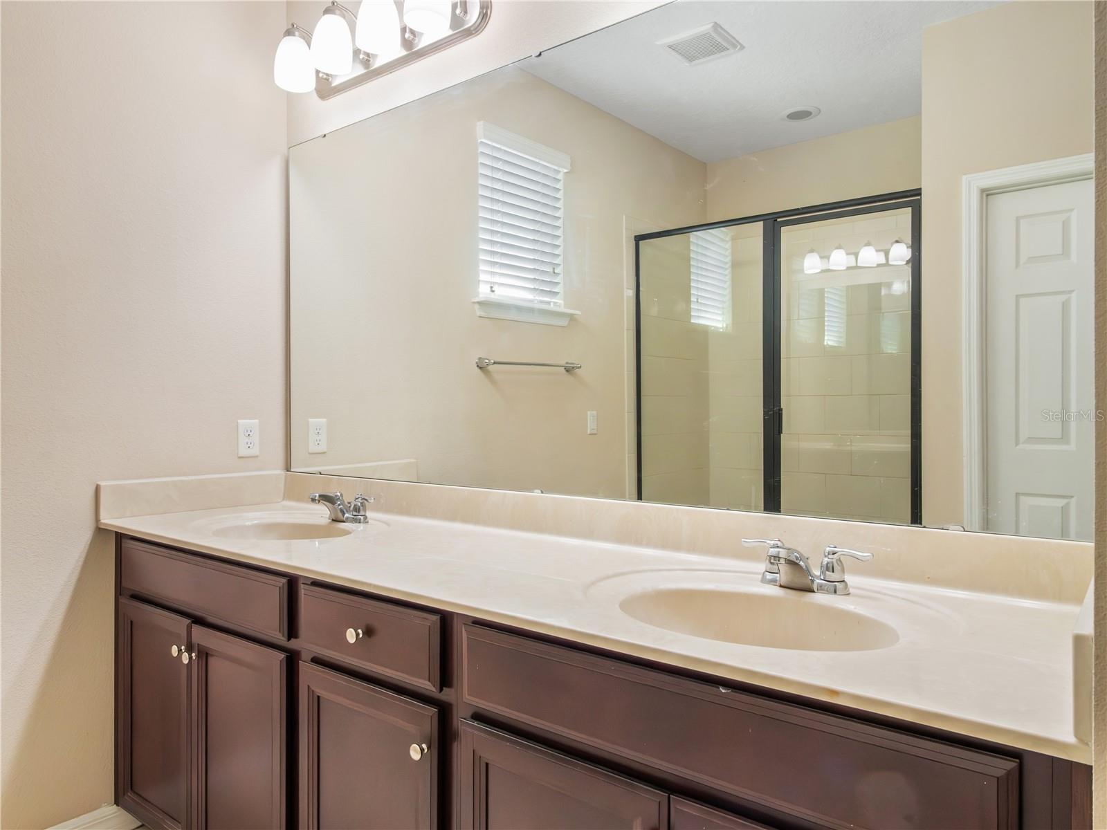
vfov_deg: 56.8
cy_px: 415
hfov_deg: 71.6
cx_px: 554
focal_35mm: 24
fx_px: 768
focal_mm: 12
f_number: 6.3
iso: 3200
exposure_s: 1/60
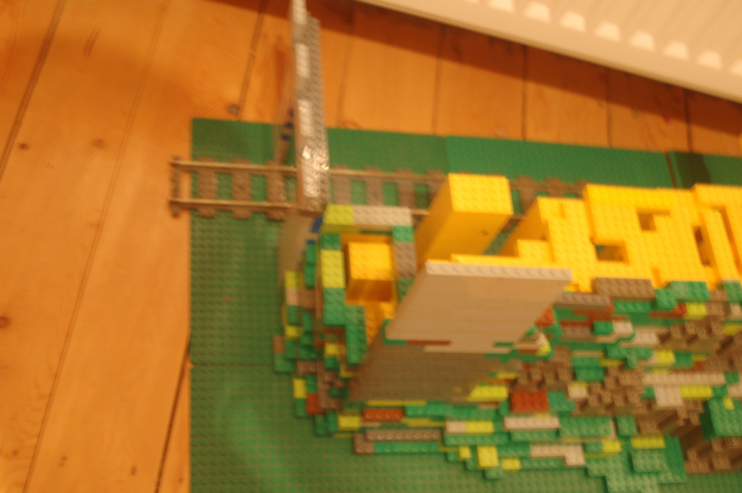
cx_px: 371
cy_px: 246
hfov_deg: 41.1
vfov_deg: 28.0
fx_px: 988
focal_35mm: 48
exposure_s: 1/2.5
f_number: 4.8
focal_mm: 32
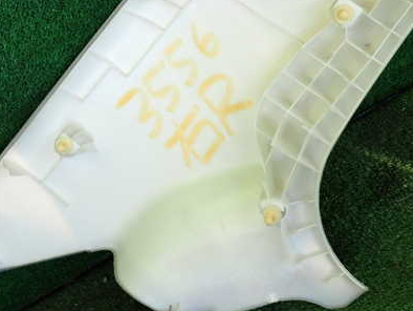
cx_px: 176
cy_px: 111
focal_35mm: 67
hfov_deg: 28.9
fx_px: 800
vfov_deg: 21.9
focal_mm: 7.84
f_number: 2.9
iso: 200
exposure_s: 1/125
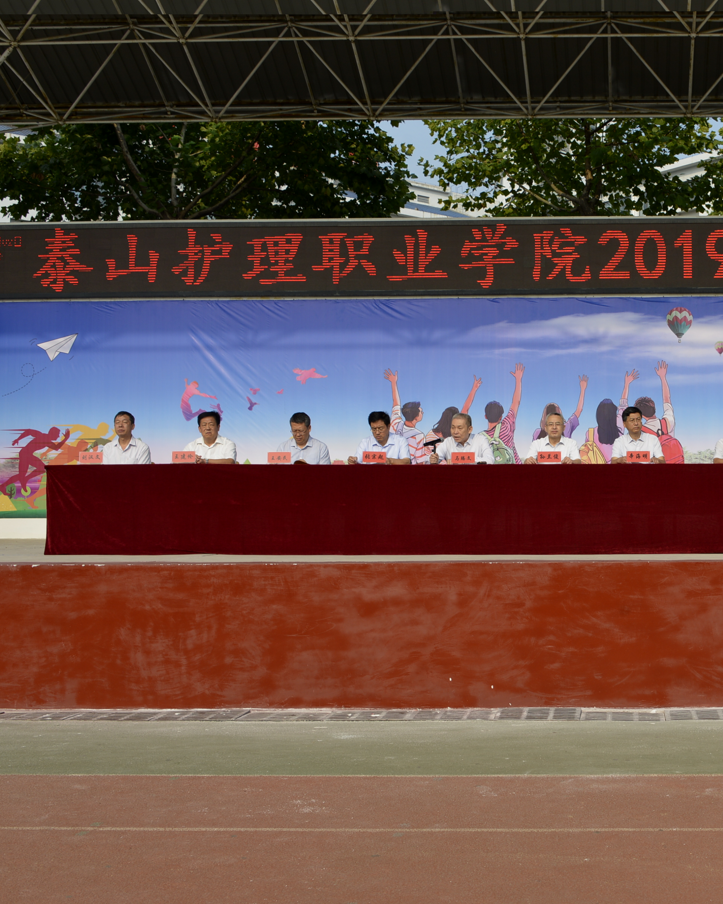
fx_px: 1310
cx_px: 629
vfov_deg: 38.0
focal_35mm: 49
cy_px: 447
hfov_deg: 29.7
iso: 250
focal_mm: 34
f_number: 10
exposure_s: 1/320
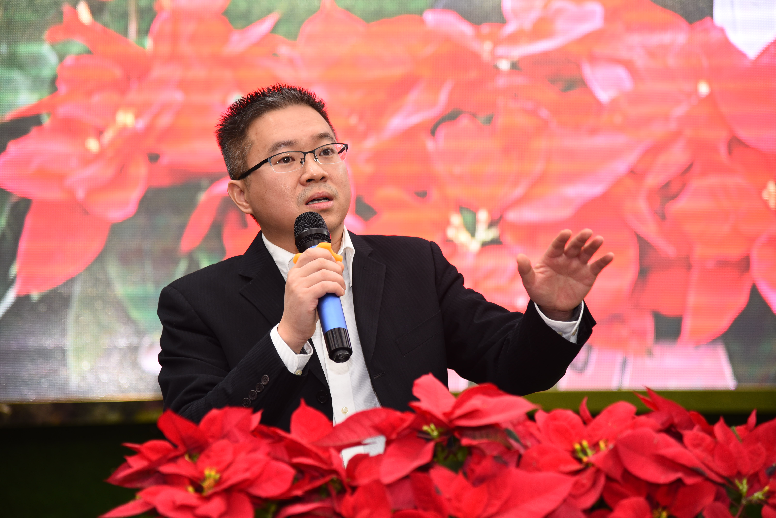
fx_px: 2588
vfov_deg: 11.4
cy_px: 259
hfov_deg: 17.1
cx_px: 388
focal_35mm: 120
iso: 1000
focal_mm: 120
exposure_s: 1/200
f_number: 4
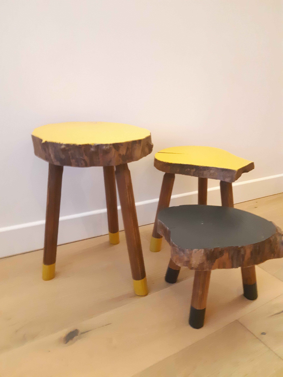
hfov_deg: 53.1
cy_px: 188
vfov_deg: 67.3
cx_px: 142
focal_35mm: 26
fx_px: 283
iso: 640
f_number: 1.7
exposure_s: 1/17
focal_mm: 3.93
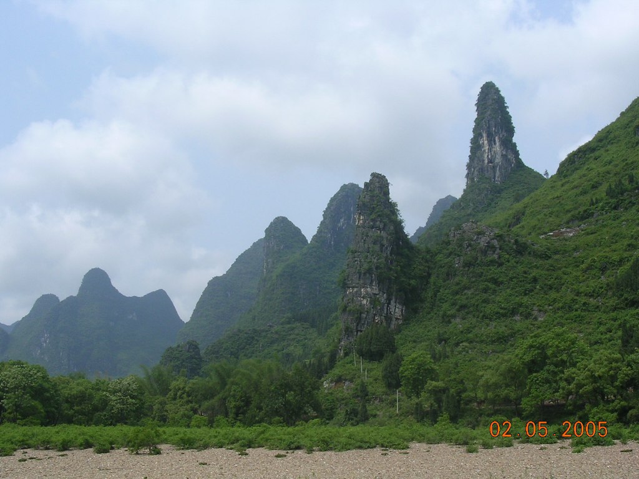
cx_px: 320
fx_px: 849
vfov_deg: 31.5
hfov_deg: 41.2
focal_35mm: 46
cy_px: 240
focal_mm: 7.1
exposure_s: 1/313
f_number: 6.1
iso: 100
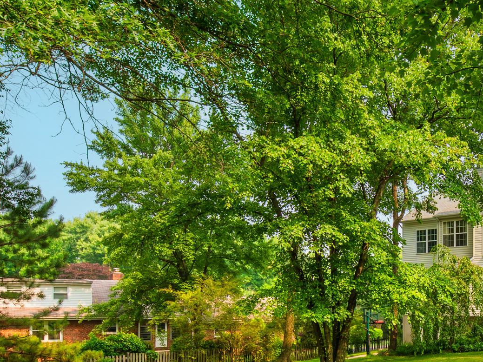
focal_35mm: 36
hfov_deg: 47.4
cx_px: 413
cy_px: 233
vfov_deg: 39.3
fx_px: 502
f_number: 16
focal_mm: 19
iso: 320
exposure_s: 1/320
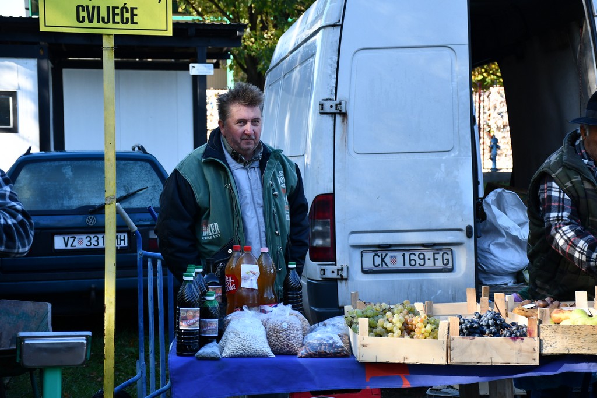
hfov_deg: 27.0
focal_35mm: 75
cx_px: 298
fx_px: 1244
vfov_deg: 18.2
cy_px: 199
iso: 400
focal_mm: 50
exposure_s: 1/250
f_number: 5
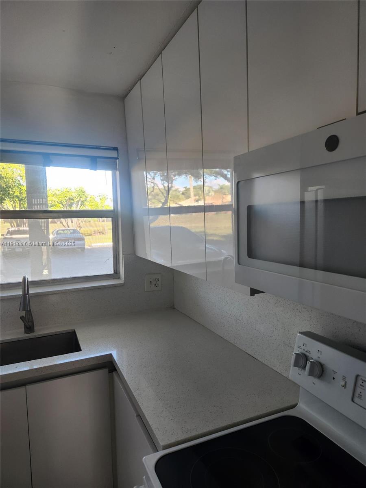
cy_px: 244
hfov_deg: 58.9
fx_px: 324
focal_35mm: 23
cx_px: 183
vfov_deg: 73.9
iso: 125
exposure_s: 1/180
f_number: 1.8
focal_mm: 5.4
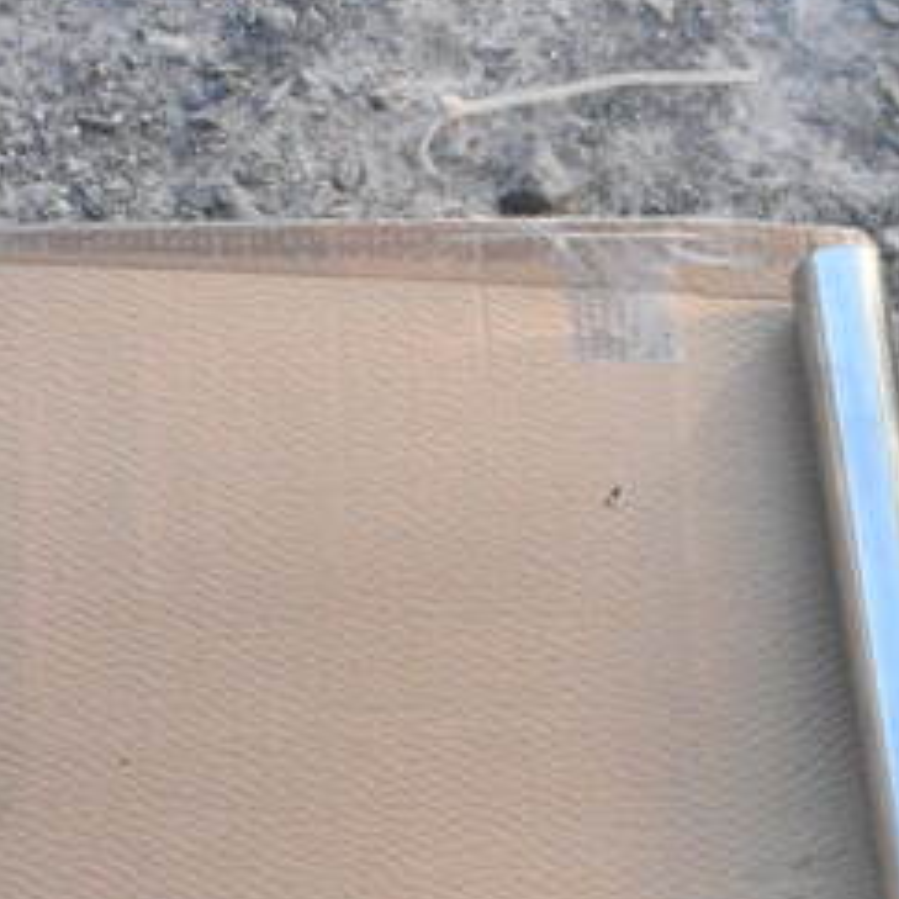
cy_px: 1164
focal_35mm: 120
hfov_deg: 14.6
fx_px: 3514
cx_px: 348
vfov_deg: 14.0
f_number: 16
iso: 6400
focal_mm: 25
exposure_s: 1/1000
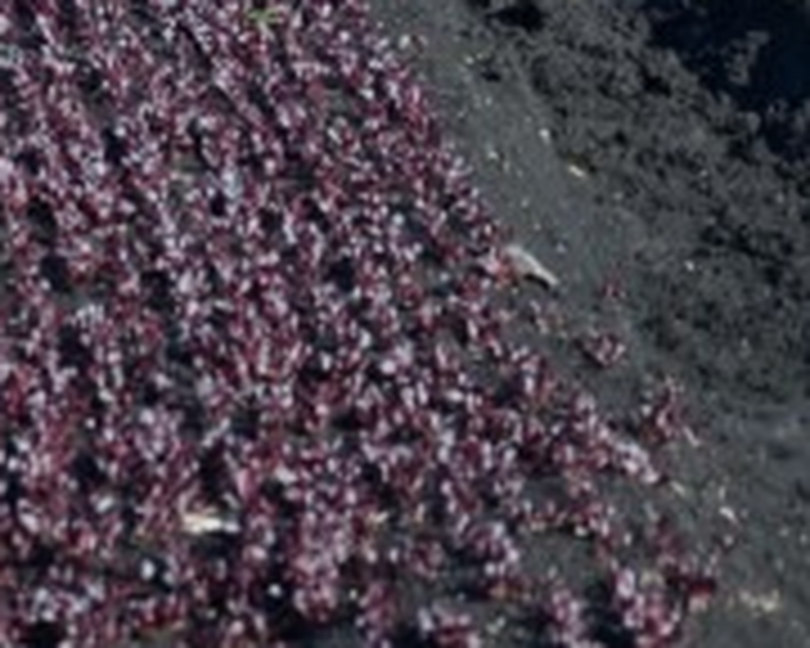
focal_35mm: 312
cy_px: -454
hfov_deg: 6.2
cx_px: -225
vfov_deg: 4.9
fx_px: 7480
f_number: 5.6
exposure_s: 1/160
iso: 100
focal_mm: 50
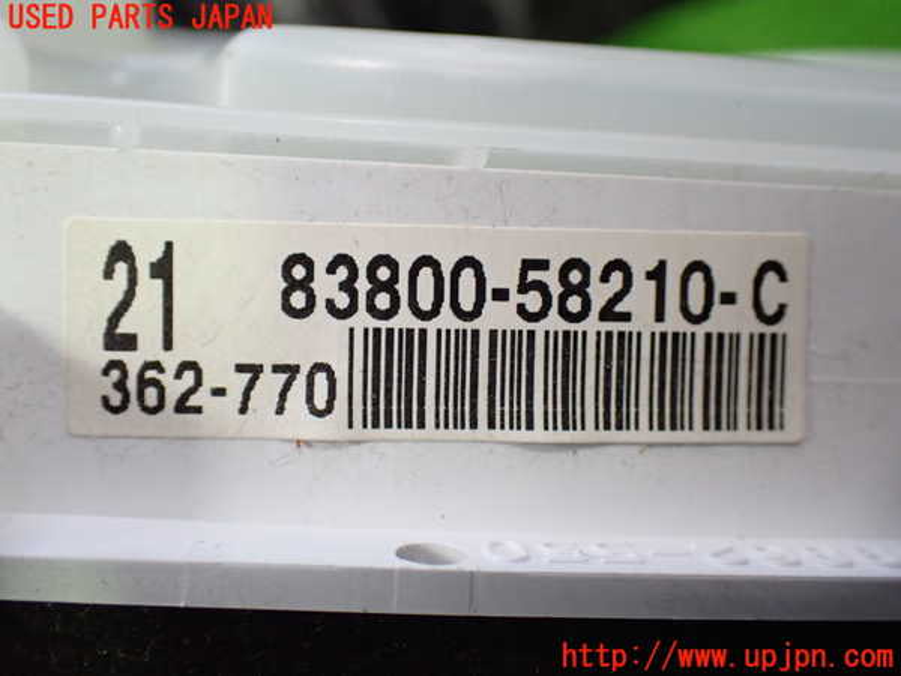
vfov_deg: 35.1
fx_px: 1067
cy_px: 338
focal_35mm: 41
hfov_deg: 45.8
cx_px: 450
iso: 800
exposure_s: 1/60
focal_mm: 7.31
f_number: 2.8
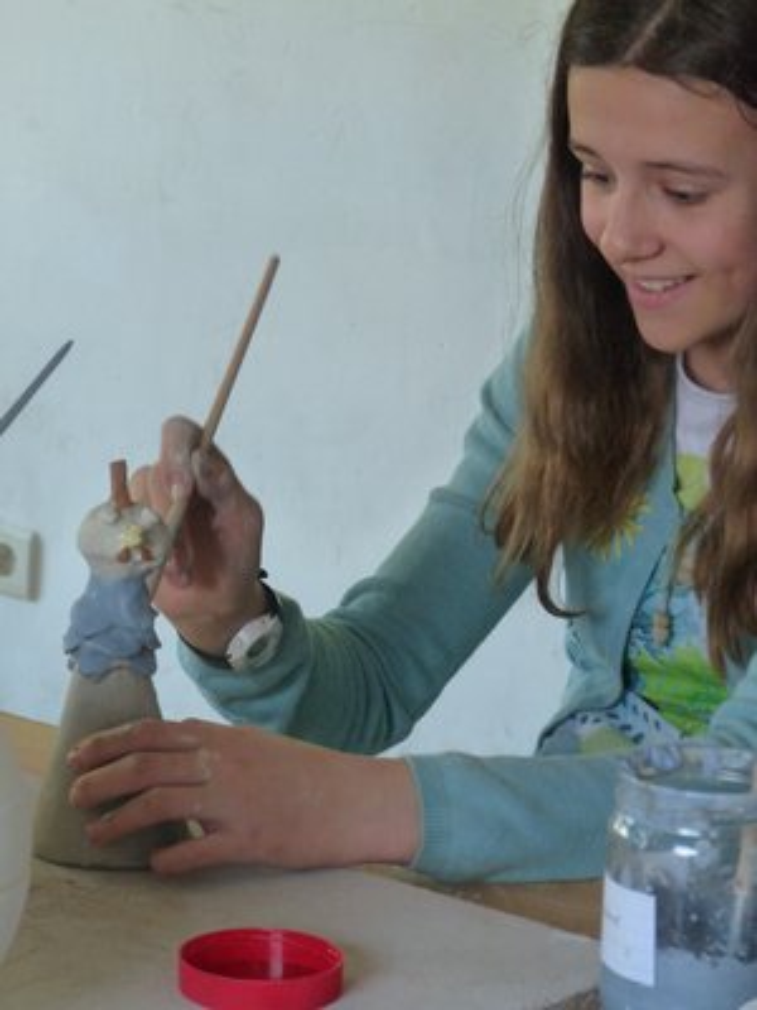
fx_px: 4140
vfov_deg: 13.9
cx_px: 378
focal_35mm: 142
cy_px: 505
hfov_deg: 10.4
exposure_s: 1/40
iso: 400
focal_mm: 25.2
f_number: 3.6
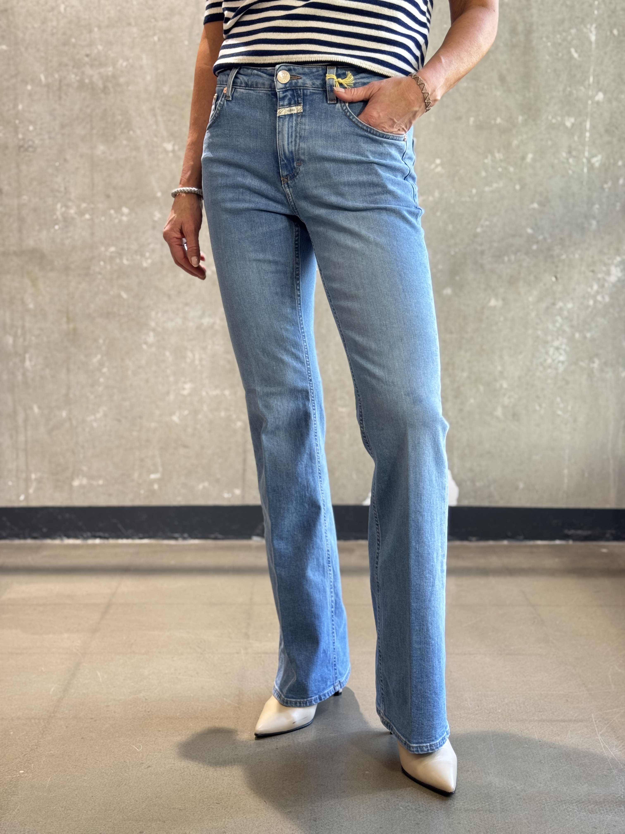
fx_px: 1156
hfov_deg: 30.3
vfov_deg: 39.7
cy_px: 417
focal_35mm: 48
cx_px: 312
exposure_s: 1/50
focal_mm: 6.76
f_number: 1.78
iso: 100
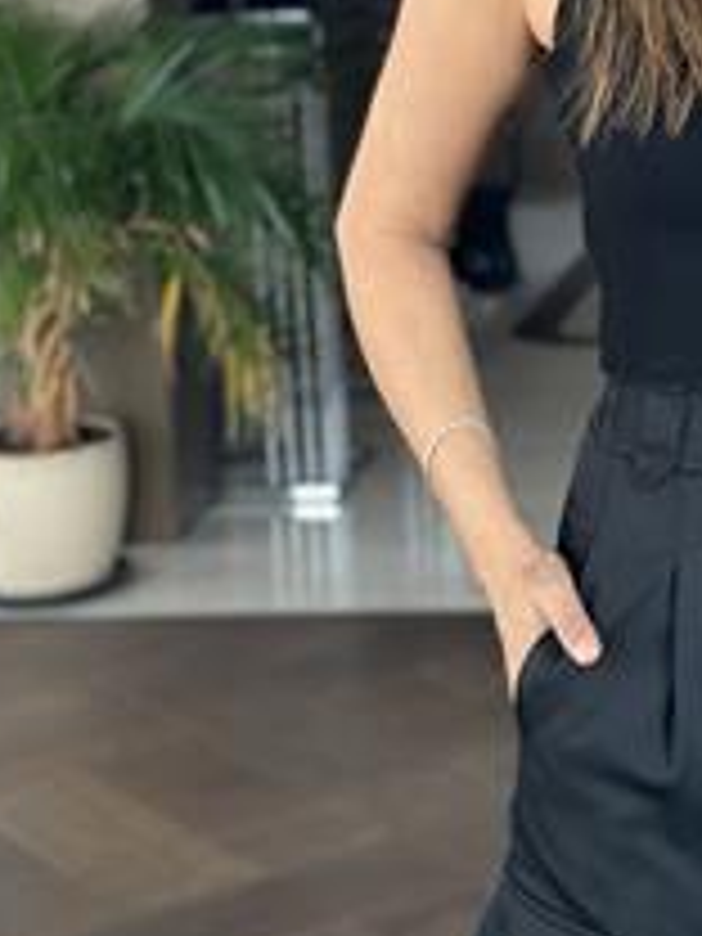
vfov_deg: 16.6
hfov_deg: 12.4
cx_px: 801
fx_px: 3164
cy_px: 54
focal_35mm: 117
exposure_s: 1/102
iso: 125
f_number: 1.78
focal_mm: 6.86
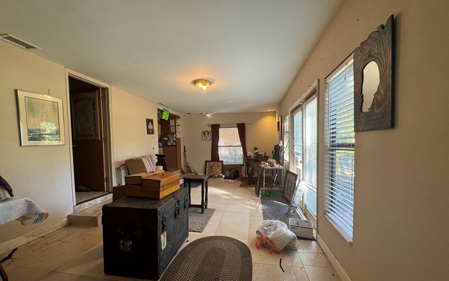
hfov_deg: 101.5
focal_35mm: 15
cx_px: 224
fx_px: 184
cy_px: 151
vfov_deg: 74.7
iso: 320
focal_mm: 2.22
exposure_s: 1/120
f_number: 2.2
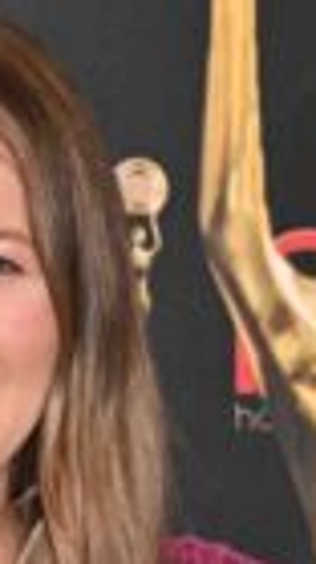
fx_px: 4925
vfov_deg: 6.5
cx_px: -97
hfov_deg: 3.7
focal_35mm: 330
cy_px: 781
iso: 2000
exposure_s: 1/320
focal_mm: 57
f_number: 5.6
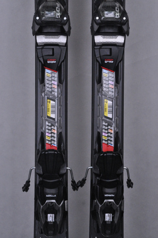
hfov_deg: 12.2
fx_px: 742
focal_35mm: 112
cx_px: 79
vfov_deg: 18.2
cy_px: 119
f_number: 11
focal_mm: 75
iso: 3200
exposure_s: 1/125
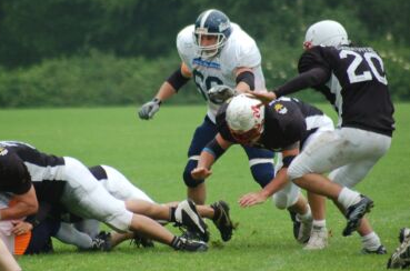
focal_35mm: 497
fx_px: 5646
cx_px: 181
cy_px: 119
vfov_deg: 2.8
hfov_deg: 4.2
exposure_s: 1/500
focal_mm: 270
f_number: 5.6
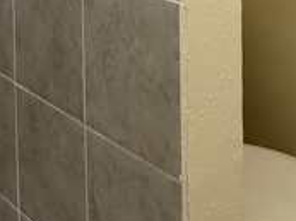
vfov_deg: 15.3
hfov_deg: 22.0
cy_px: -113
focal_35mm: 89
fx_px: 759
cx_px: 135
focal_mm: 6.76
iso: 400
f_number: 1.78
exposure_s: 1/60
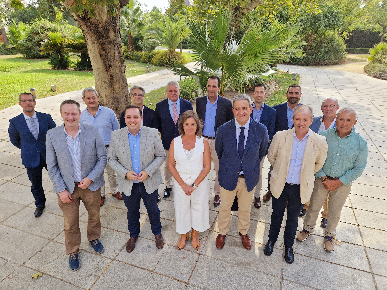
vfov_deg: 58.9
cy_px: 145
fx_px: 257
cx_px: 194
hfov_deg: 73.9
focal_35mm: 23
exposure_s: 1/196
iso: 50
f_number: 1.8
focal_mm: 5.4
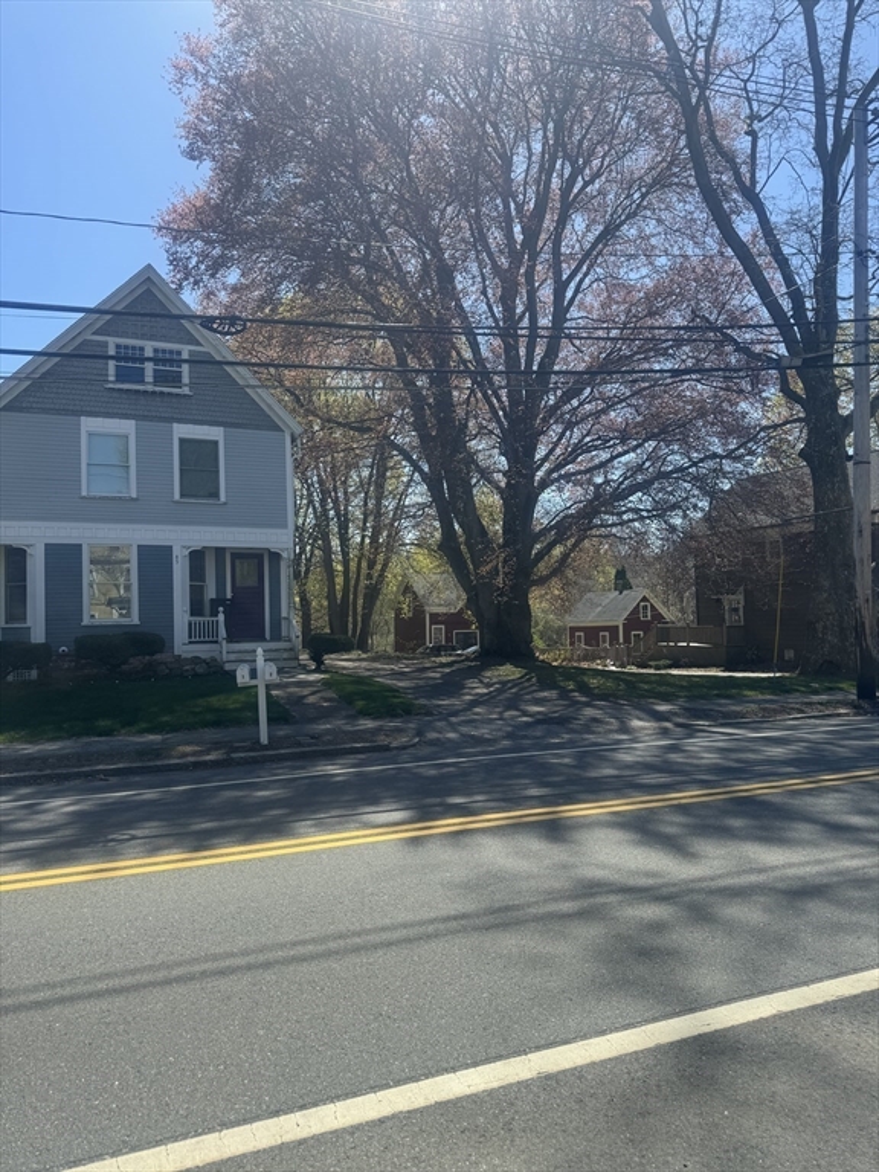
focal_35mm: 24
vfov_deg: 71.6
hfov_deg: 56.8
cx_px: 440
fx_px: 813
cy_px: 586
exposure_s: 1/3413
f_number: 1.78
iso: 80
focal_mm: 6.76
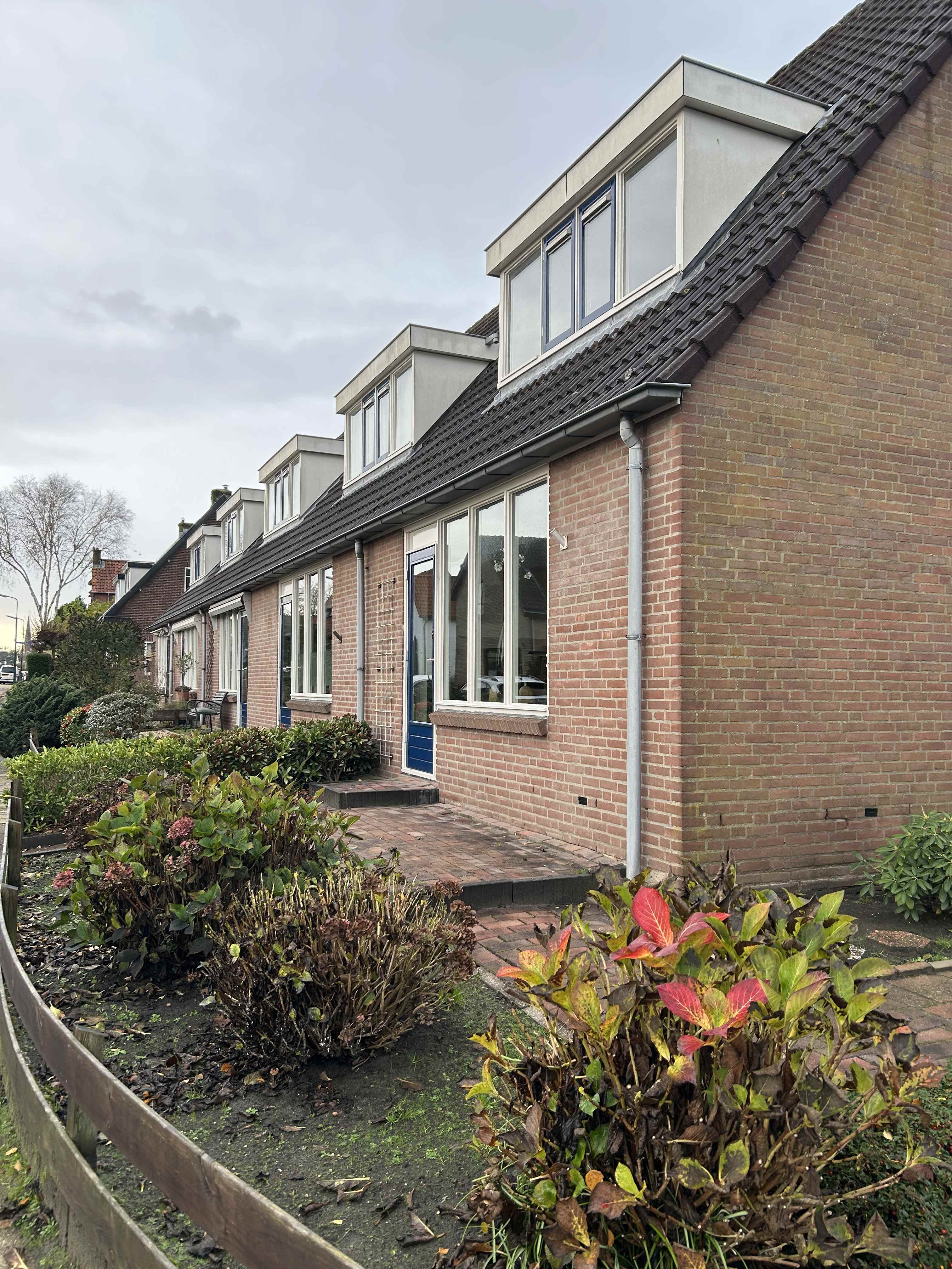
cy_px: 634
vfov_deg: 67.3
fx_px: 953
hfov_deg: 53.1
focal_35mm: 26
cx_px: 476
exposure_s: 1/121
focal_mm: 5.7
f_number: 1.5
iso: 40
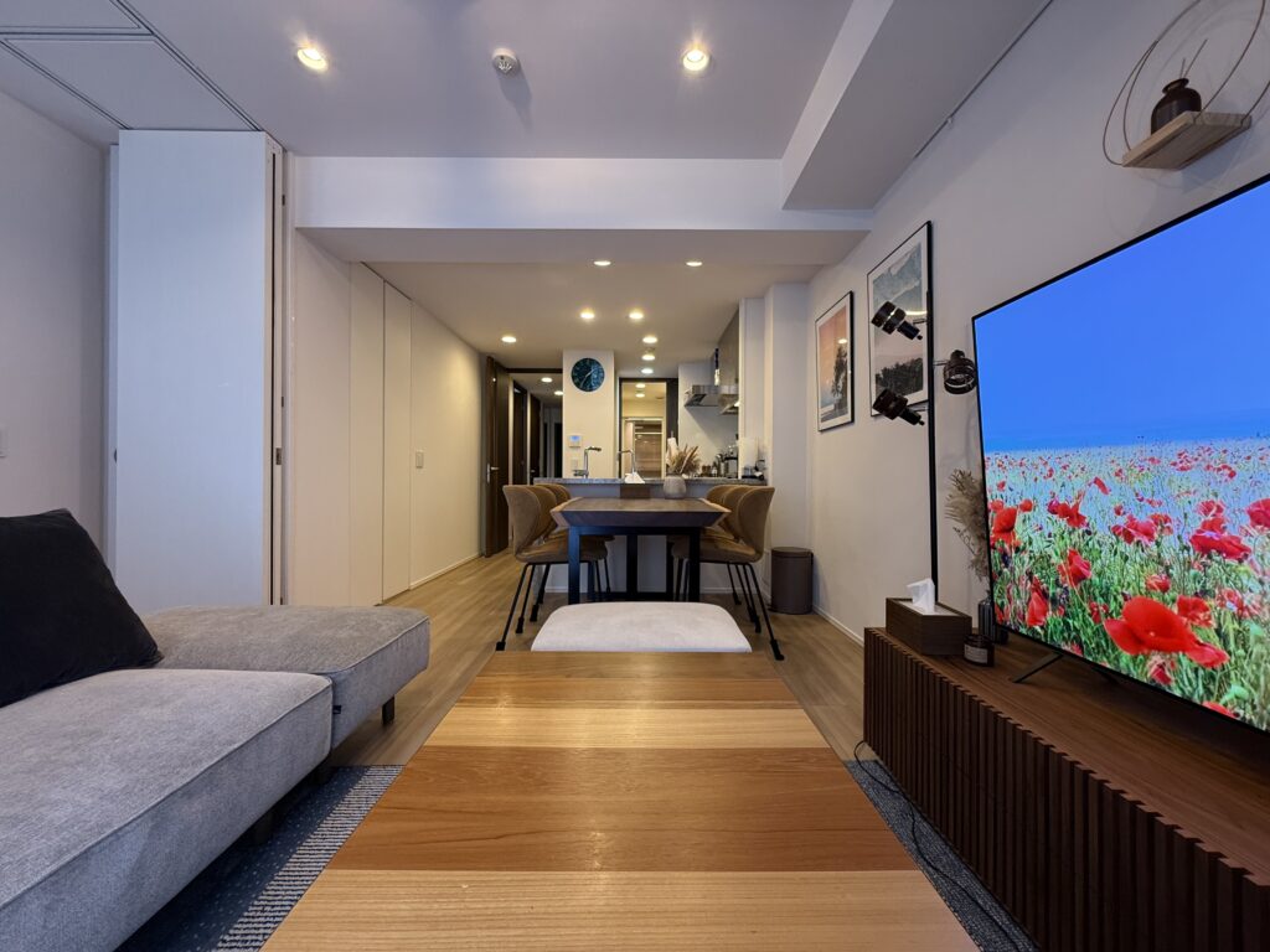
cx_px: 635
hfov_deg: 102.1
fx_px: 514
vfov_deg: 85.7
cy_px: 476
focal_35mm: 14
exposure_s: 1/50
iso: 250
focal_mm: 2.22
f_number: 2.2
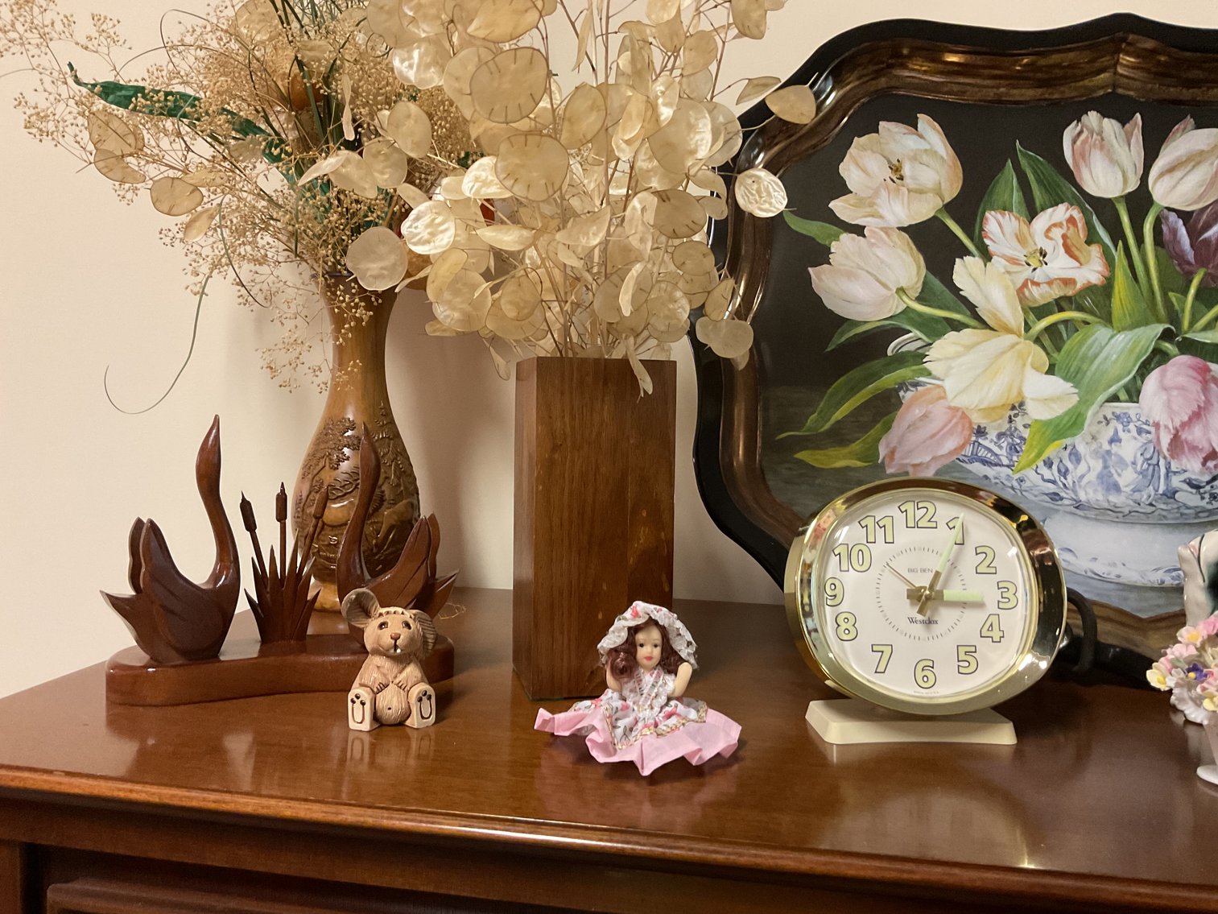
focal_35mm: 29
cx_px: 609
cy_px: 457
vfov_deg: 48.2
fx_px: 1020
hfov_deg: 61.7
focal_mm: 3
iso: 320
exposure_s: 1/60
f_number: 1.8
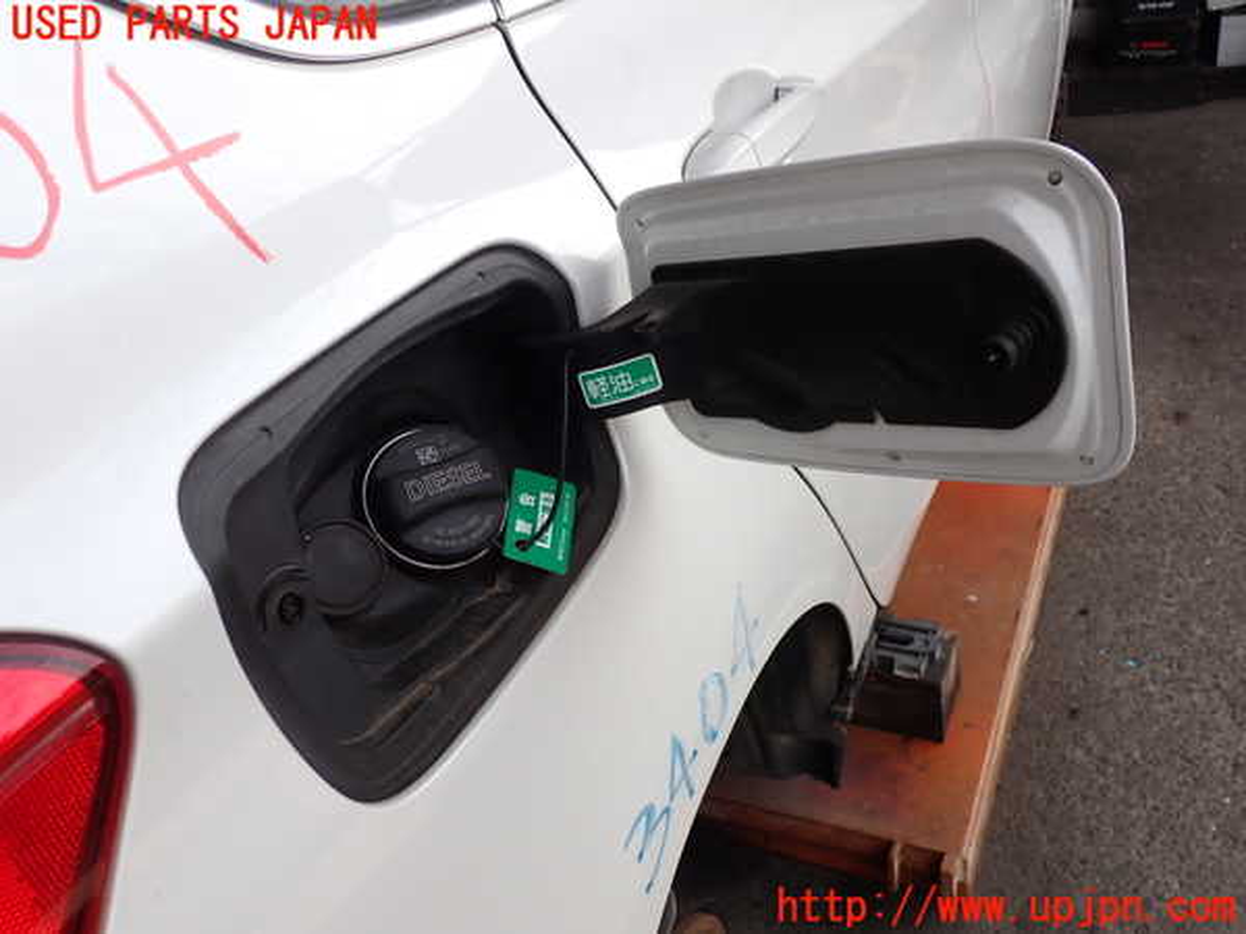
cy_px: 467
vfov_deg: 46.8
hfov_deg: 60.0
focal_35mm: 30
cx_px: 623
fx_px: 1080
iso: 100
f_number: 3.2
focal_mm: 5.4
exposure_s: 1/250
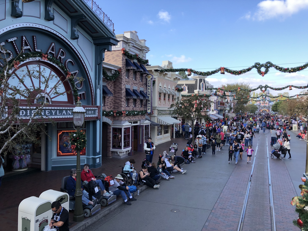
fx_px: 249
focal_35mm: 28
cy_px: 116
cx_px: 154
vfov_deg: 49.7
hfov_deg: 63.4
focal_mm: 4
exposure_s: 1/657
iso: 20
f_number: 1.8
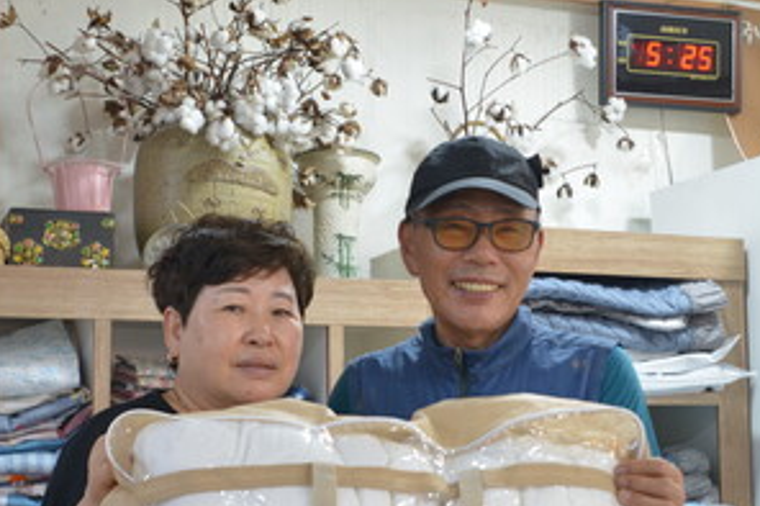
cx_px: 375
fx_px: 1498
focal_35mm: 71
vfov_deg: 19.1
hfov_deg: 28.5
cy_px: 347
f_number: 3.8
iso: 400
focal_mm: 35
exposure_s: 1/25
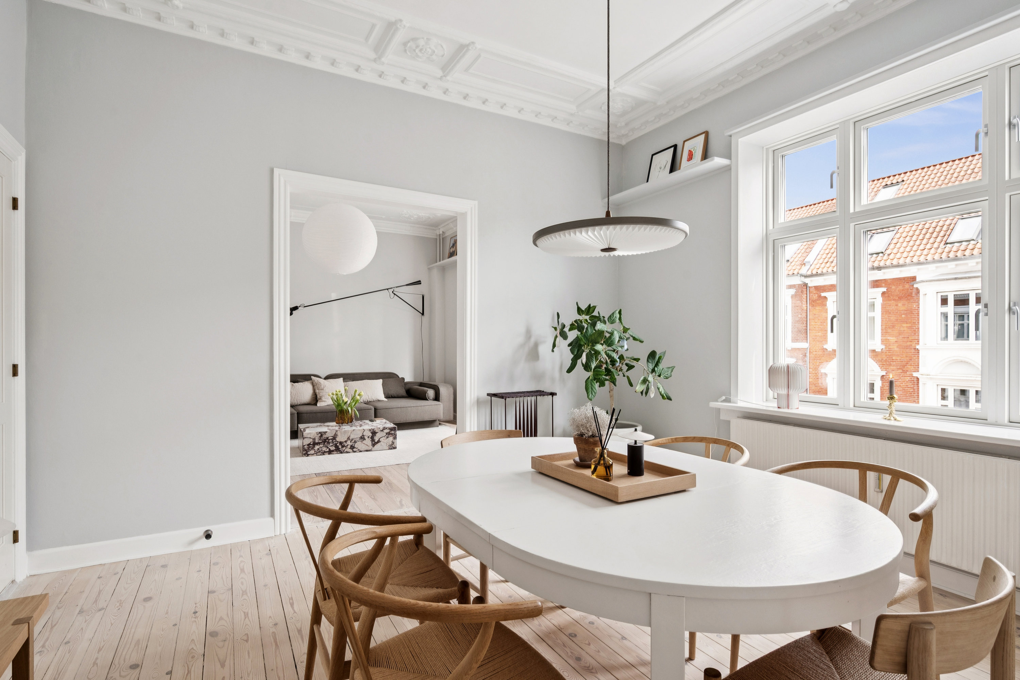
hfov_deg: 90.0
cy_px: 340
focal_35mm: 18
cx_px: 510
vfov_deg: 67.4
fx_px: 510
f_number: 9
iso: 640
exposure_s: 1/50
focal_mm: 18
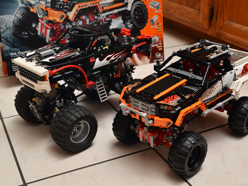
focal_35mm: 52
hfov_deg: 37.1
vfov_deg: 28.3
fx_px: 369
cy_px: 93
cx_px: 123
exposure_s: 1/200
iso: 100
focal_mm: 31
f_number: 4.5
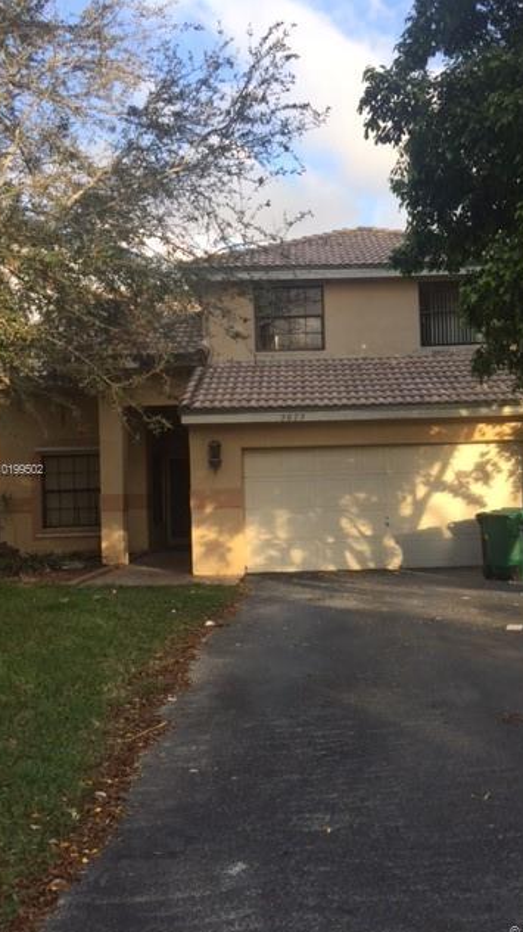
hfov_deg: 36.5
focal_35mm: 32
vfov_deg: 61.0
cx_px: 306
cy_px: 470
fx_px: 790
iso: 32
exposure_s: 1/327
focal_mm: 4.15
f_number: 2.2
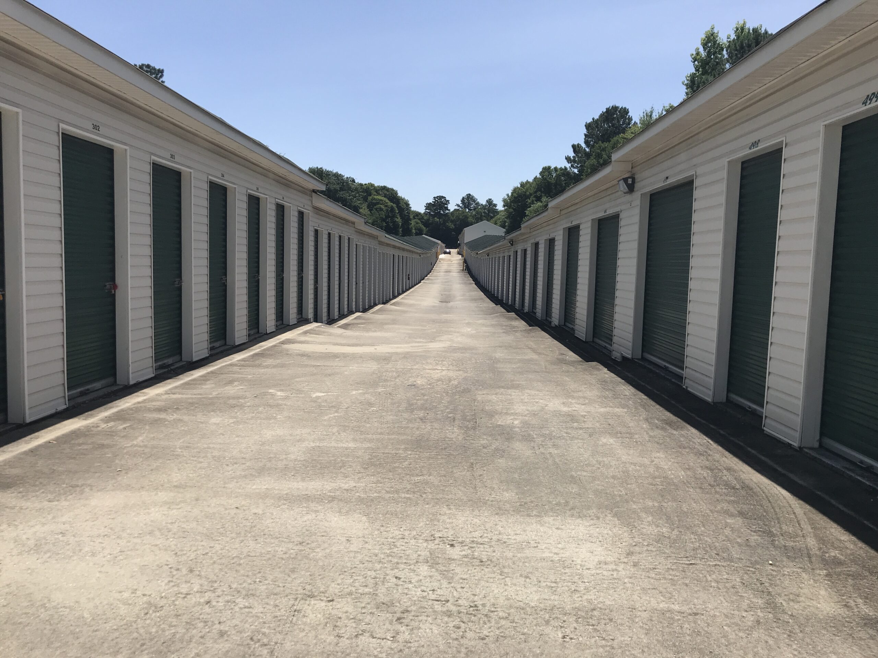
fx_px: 710
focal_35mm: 28
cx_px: 439
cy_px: 329
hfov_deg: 63.4
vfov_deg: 49.7
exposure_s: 1/3195
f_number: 1.8
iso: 20
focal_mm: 3.99
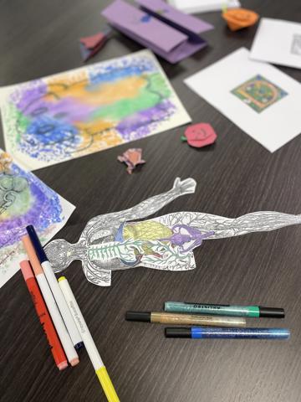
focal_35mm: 26
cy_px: 201
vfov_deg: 67.3
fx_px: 301
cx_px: 150
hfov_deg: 53.1
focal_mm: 4.2
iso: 100
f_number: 1.6
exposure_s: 1/100
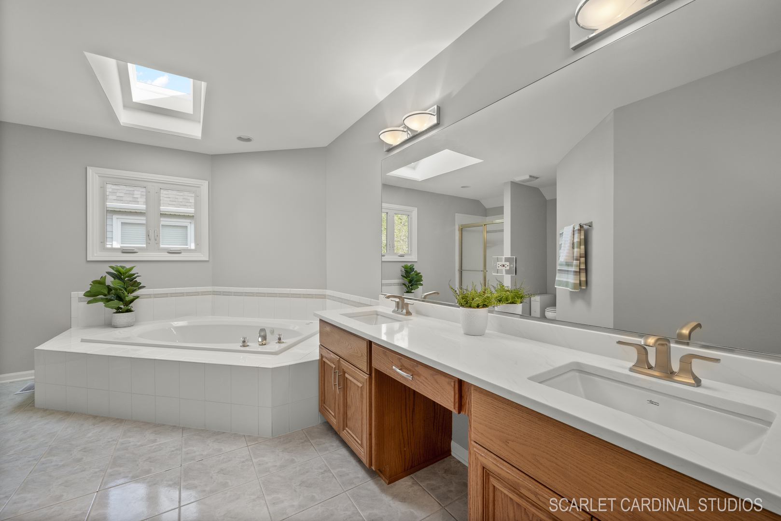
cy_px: 260
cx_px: 390
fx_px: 304
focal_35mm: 14
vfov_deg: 81.3
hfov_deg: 104.2
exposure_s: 1/15
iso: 640
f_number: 11
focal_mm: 14
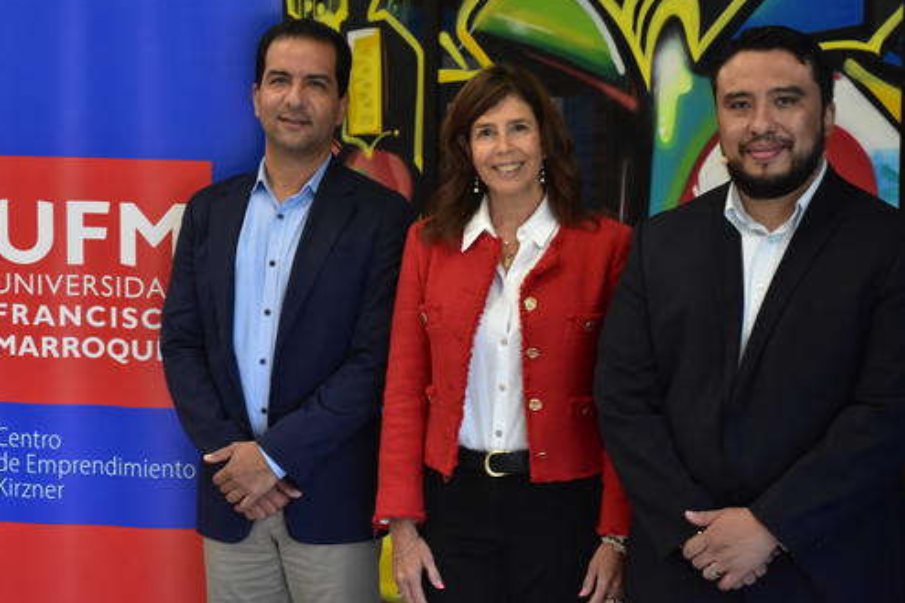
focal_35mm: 76
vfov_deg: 17.9
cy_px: 299
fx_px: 1910
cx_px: 449
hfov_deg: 26.7
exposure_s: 1/60
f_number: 9
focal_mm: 50
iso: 2500
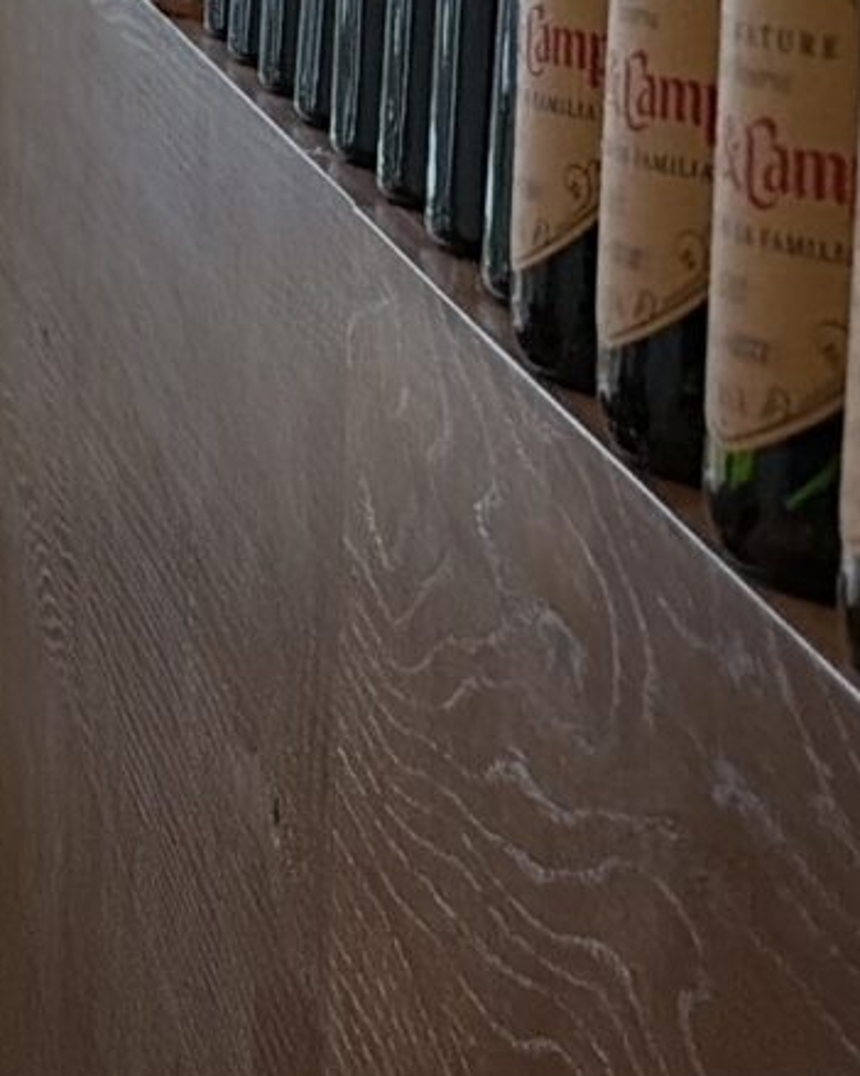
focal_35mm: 148
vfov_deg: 12.5
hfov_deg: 10.1
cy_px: -422
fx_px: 4710
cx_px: -409
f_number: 1.6
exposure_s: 1/100
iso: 125
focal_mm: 5.96
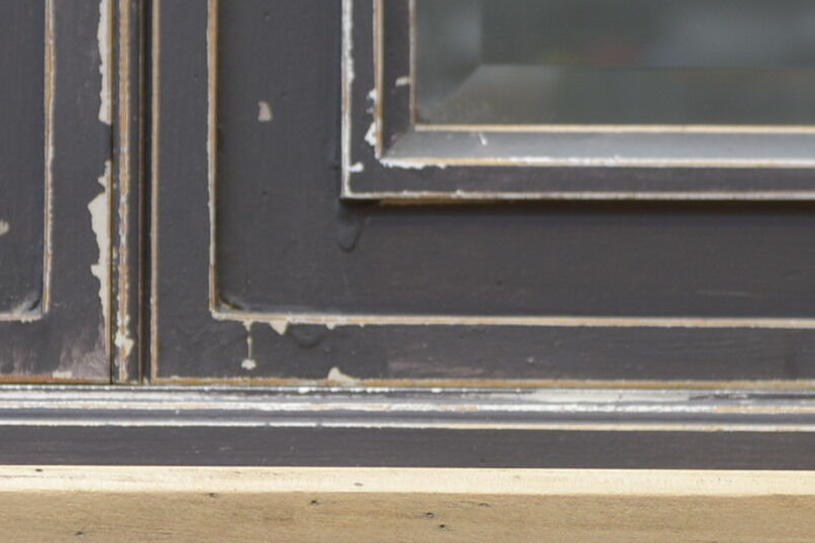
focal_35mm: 146
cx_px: 187
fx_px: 3305
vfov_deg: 9.3
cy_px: 531
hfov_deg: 14.0
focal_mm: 32
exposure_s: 1/50
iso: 200
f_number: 3.2
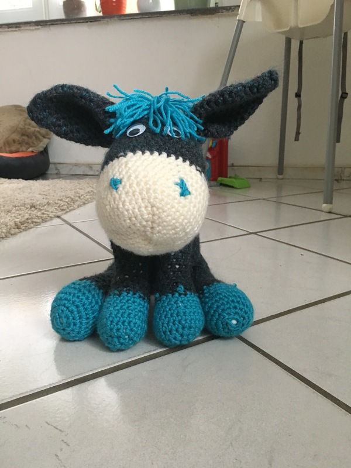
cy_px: 234
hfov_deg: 48.2
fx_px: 392
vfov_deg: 61.7
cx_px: 176
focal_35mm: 29
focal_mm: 4.15
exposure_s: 1/20
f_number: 2.2
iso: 200
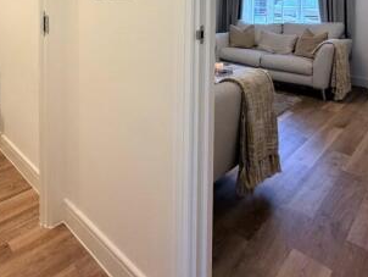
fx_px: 287
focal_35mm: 27
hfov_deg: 64.5
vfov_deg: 45.6
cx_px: 142
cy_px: 18
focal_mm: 2.22
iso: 250
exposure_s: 1/100
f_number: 2.2
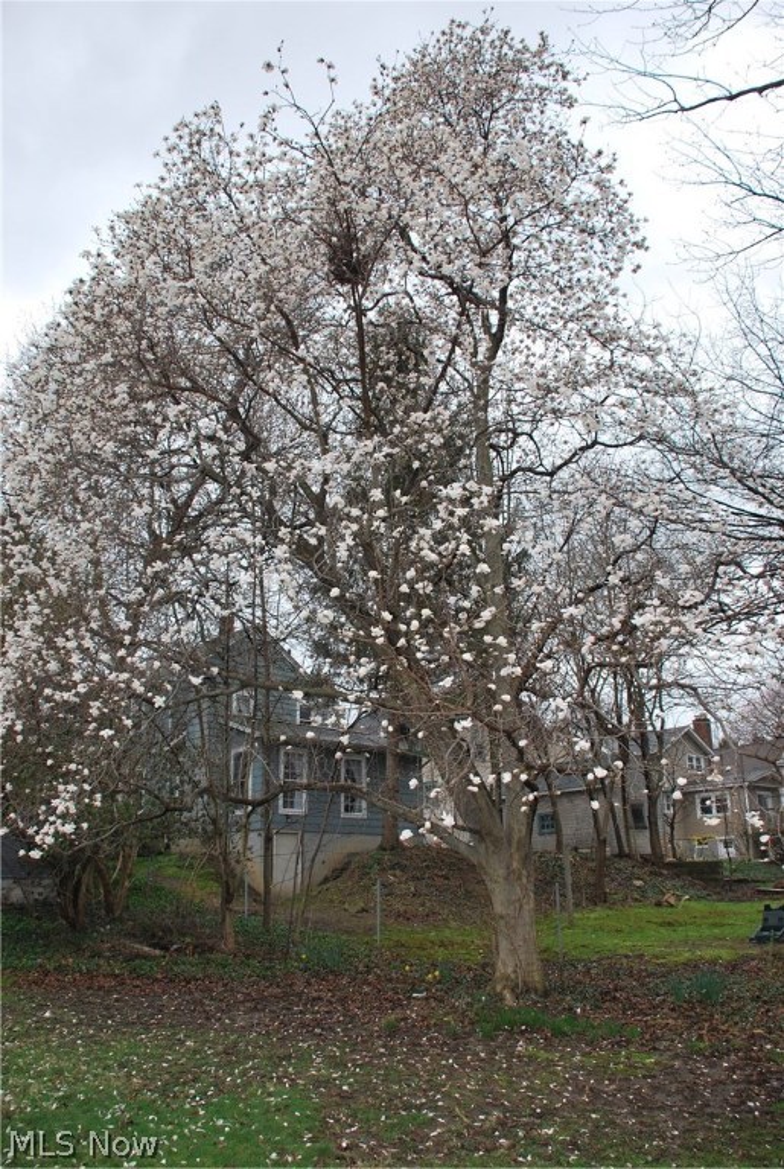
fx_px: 878
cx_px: 392
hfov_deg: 48.1
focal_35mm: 27
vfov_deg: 67.3
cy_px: 584
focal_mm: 18
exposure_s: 1/125
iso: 140
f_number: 3.5
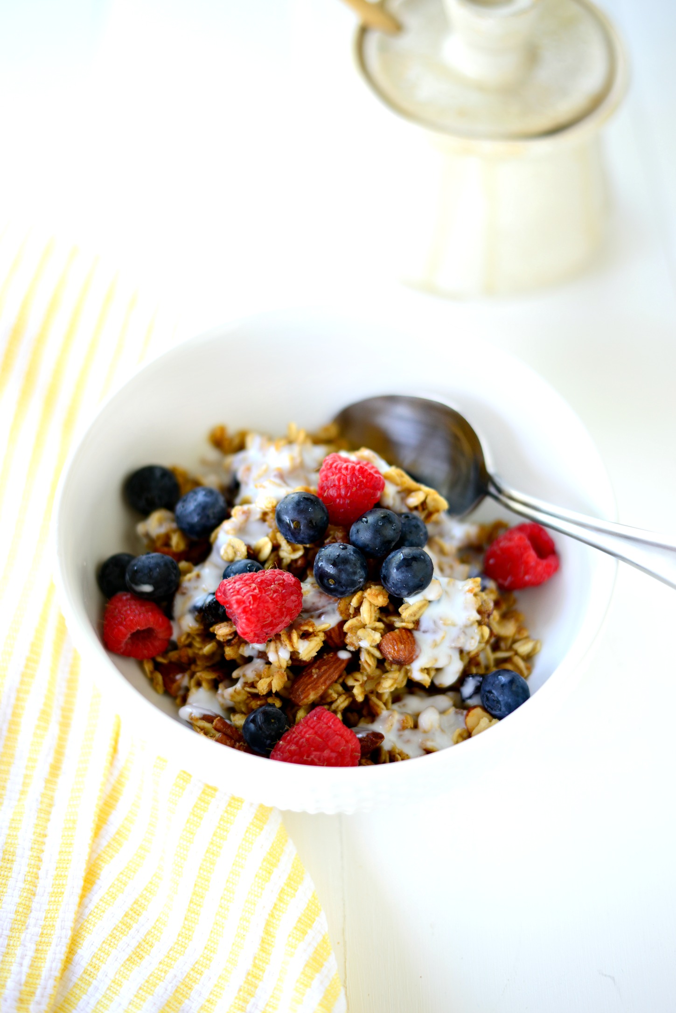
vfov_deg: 39.6
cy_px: 506
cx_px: 338
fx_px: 1407
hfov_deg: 27.0
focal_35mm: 50
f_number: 2.2
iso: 125
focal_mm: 50
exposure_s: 1/80
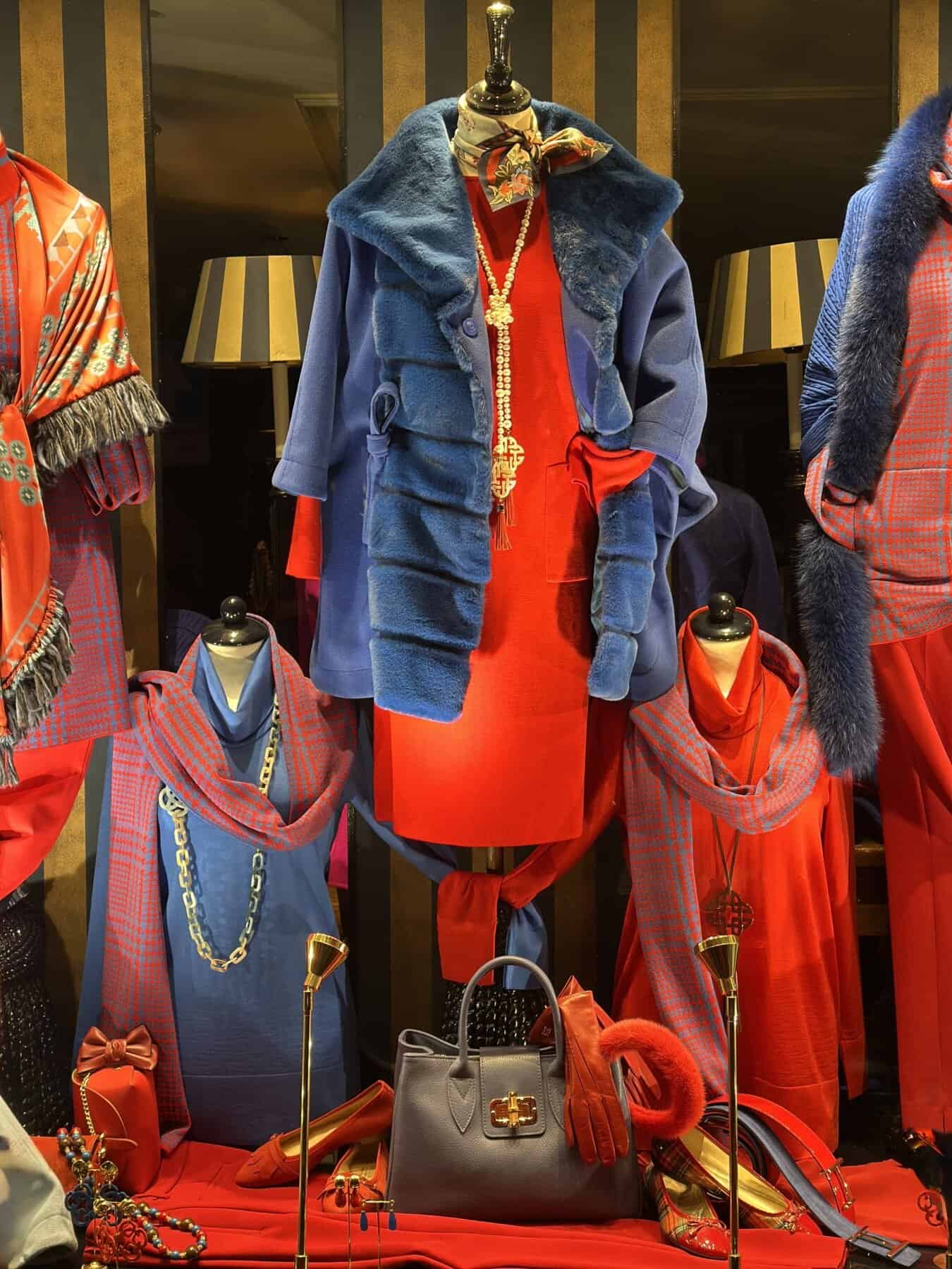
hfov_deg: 30.3
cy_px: 634
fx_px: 1760
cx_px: 476
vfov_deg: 39.7
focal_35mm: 48
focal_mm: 6.86
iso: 160
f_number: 1.78
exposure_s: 1/50
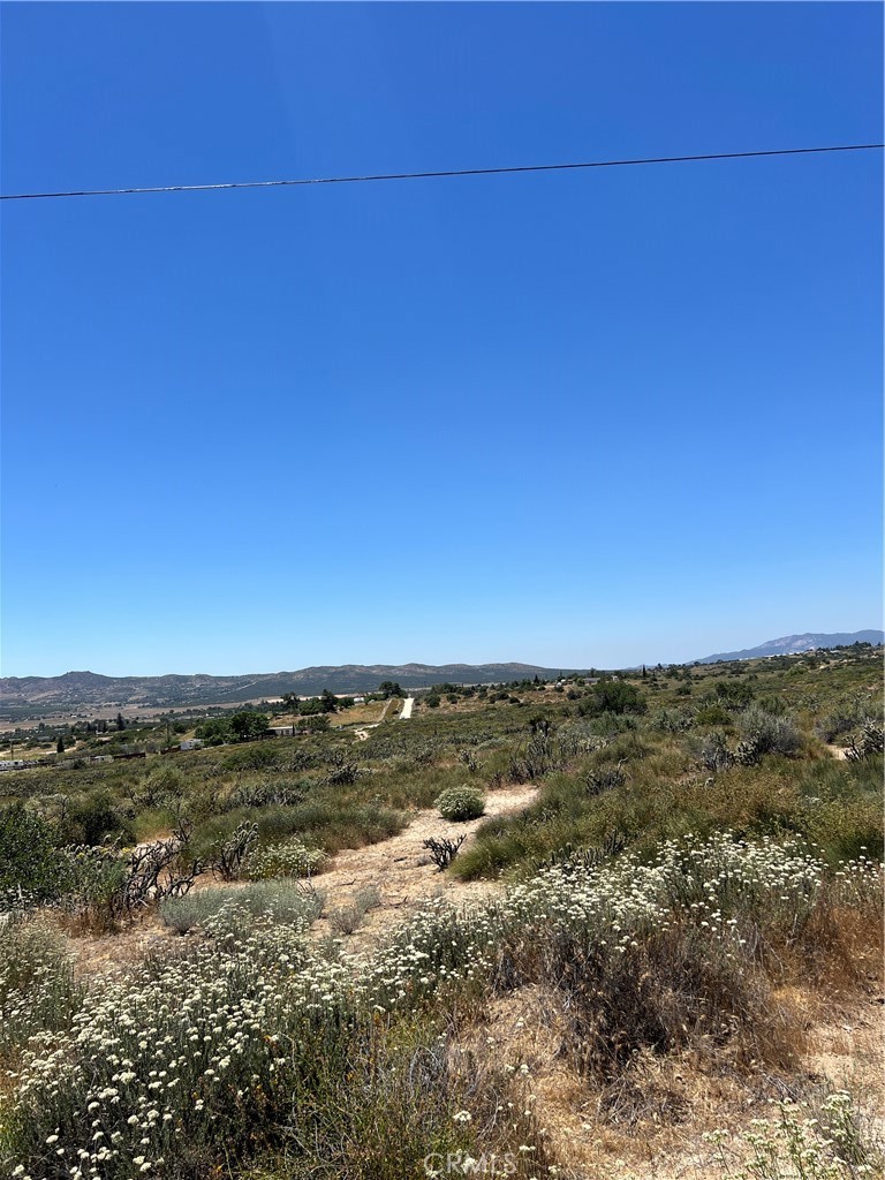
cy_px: 590
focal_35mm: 26
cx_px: 442
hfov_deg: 53.1
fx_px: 886
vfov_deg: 67.3
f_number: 1.5
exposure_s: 1/5587
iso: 50
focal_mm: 5.7
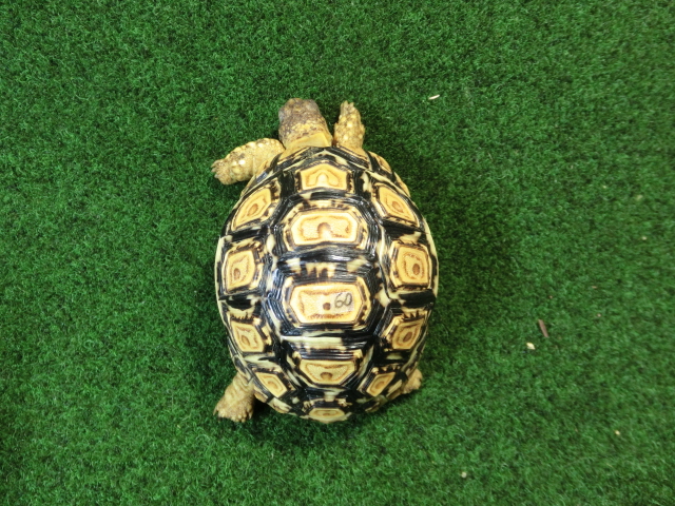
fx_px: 546
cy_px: 253
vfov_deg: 49.7
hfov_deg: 63.4
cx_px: 338
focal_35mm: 28
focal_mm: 5
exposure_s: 1/60
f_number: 3
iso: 400
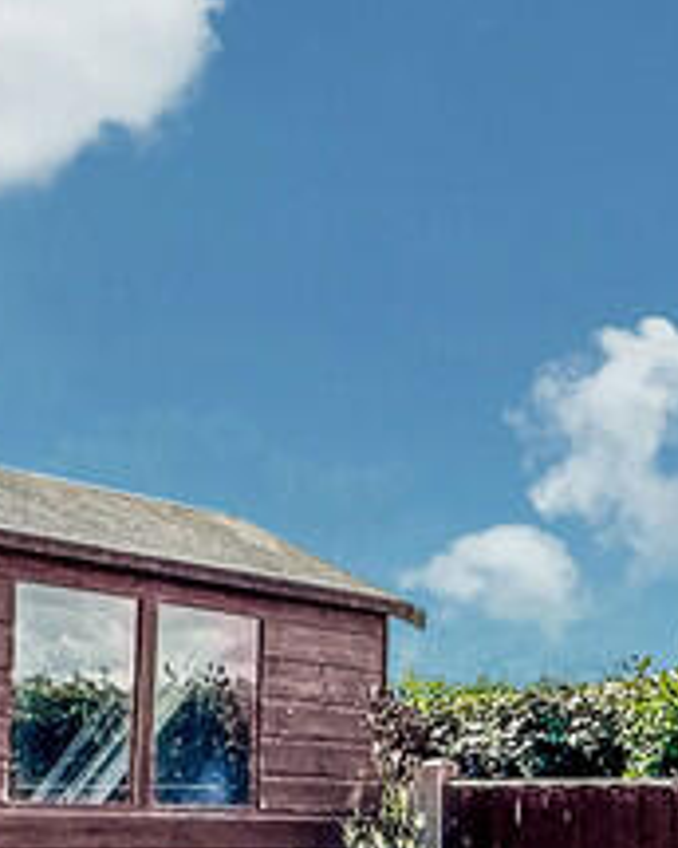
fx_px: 1630
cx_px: 414
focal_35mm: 65
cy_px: 1029
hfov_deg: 23.4
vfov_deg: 25.9
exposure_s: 1/2300
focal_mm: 2.22
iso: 50
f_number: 2.2
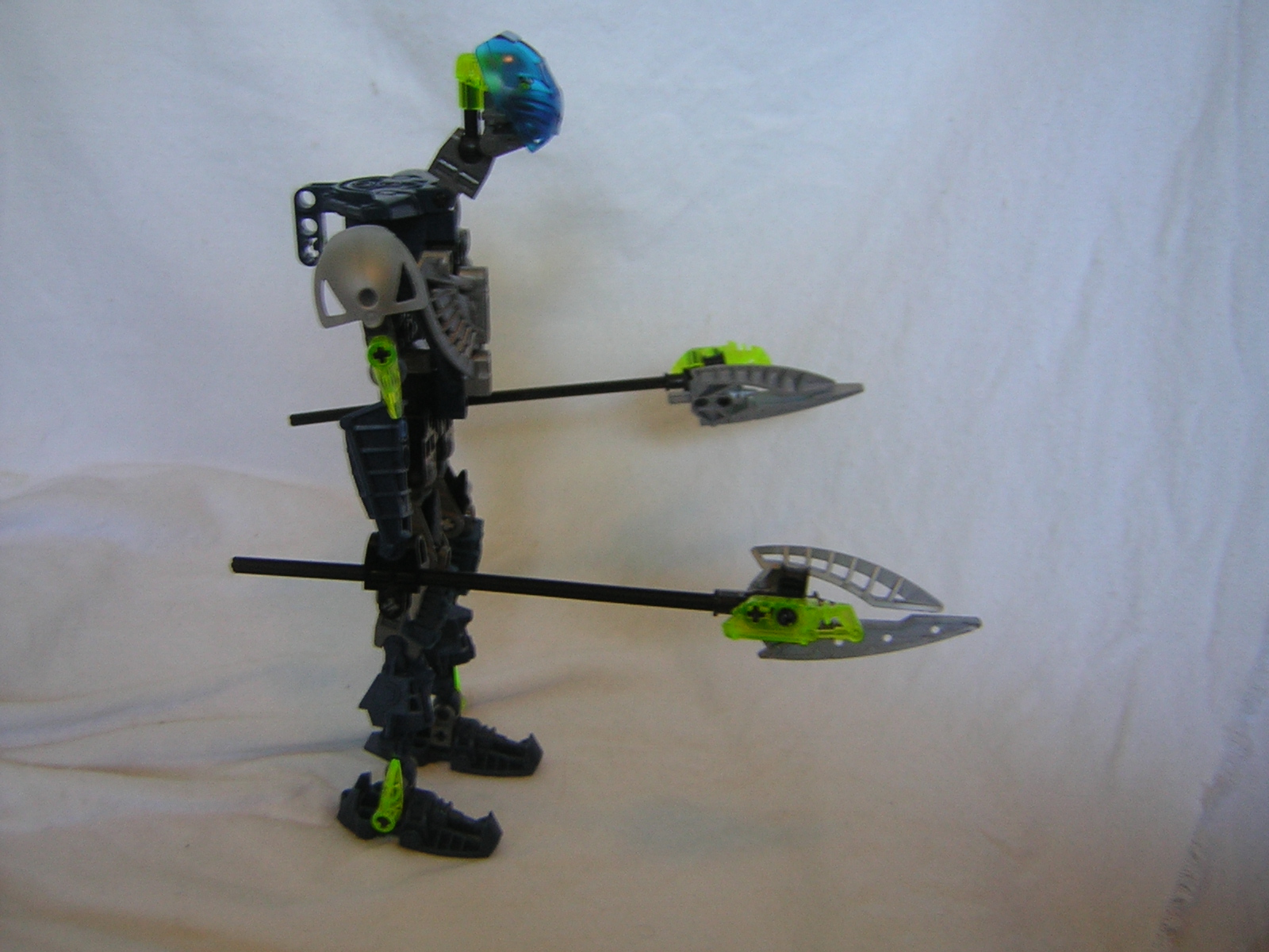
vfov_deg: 39.7
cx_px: 634
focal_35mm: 36
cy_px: 476
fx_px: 1320
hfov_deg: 51.4
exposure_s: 1/9.3
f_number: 2.6
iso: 50
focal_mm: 4.7
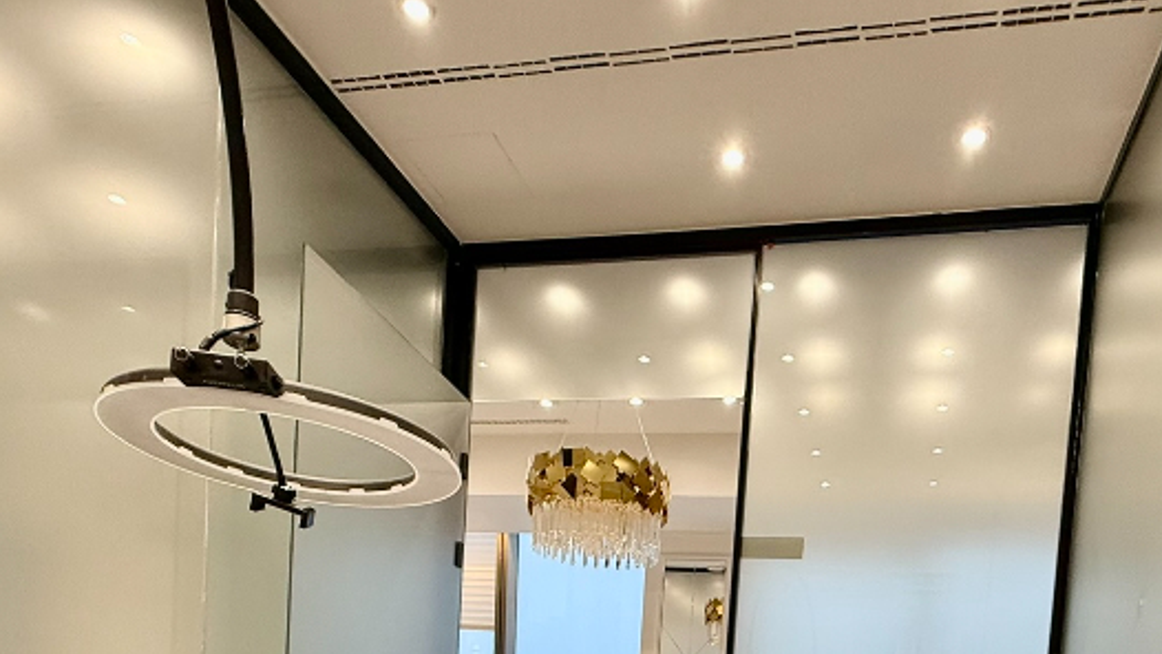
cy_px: 789
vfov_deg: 32.9
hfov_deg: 65.5
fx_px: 894
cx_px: 689
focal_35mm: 29
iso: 125
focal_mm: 2.22
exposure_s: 1/99
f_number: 2.2
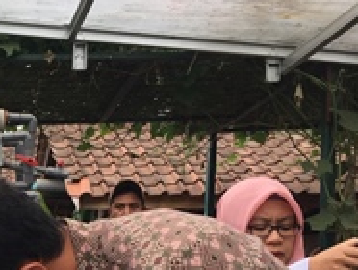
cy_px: 327
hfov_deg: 21.1
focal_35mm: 86
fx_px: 891
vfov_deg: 16.5
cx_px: -76
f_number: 2.2
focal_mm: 4.15
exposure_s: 1/356
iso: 32
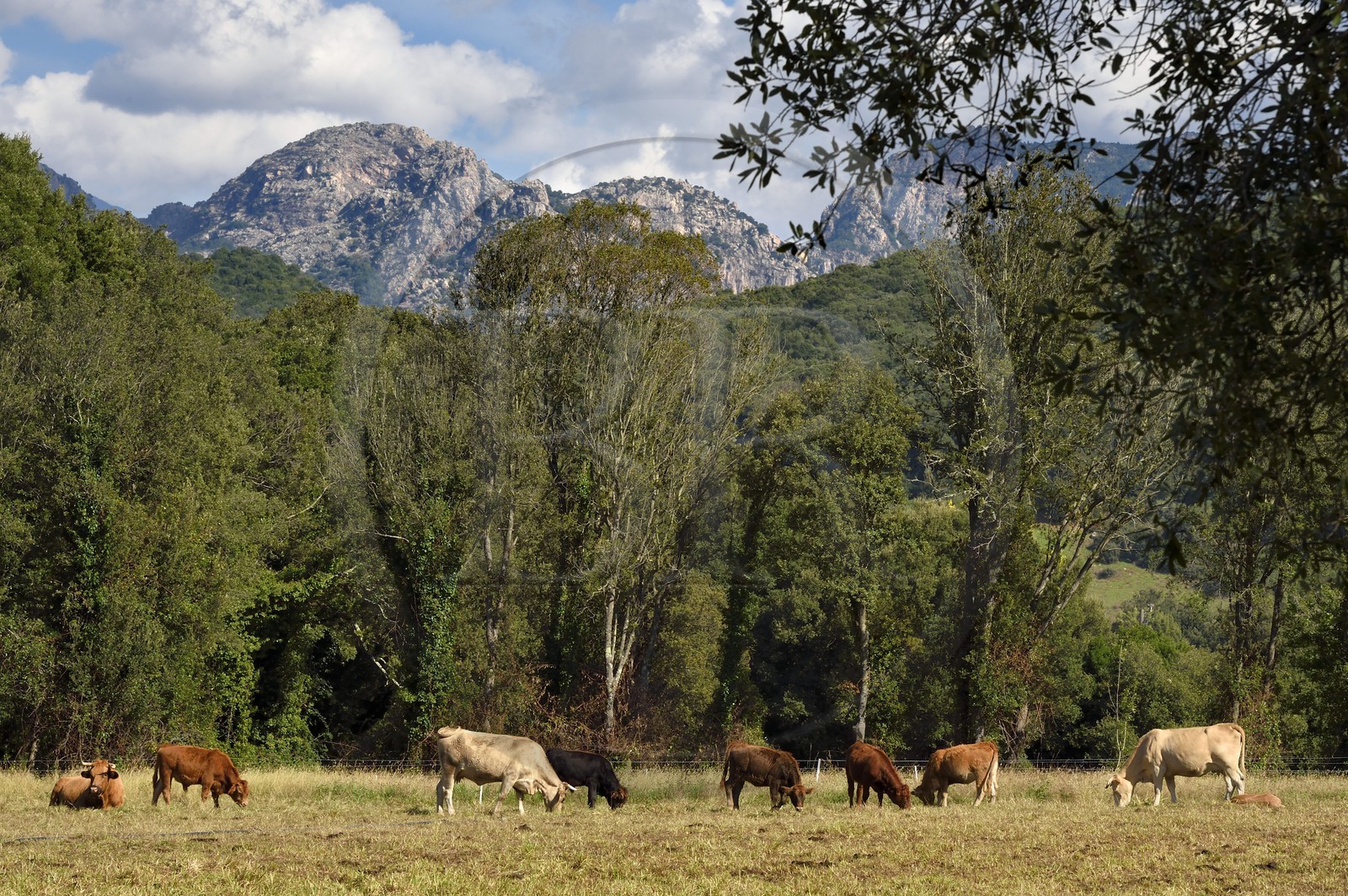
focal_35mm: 160
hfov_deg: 12.8
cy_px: 448
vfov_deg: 8.6
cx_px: 674
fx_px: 5986
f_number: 16
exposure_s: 1/160
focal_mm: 160
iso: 200
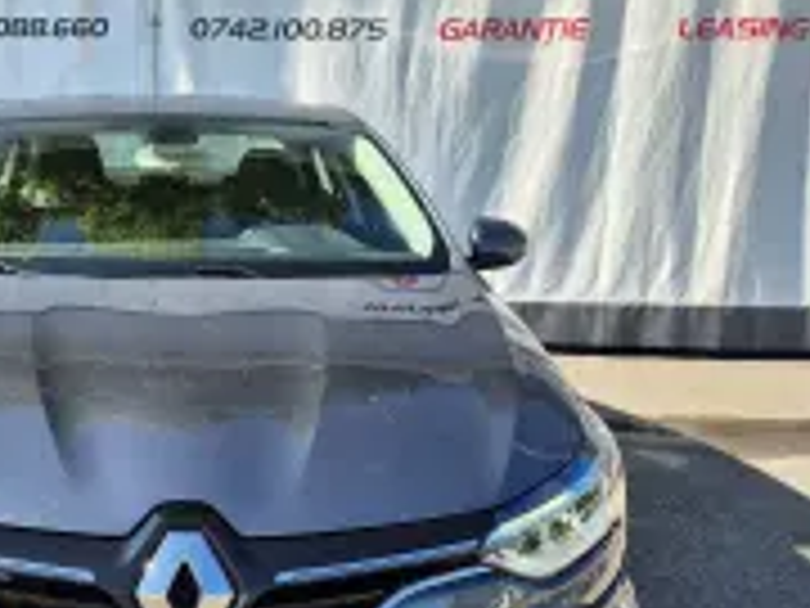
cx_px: 184
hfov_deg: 39.9
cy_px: 383
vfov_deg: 31.4
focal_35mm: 46
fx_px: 1076
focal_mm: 5.4
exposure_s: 1/898
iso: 40
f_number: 1.8
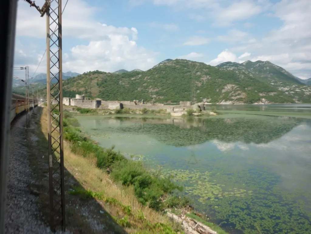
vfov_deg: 42.9
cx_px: 156
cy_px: 117
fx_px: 296
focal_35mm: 33
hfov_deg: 55.4
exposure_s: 1/160
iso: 80
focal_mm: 5.5
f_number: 8
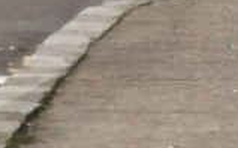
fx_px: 6551
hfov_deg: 2.1
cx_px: -293
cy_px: -305
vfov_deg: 1.3
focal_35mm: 1011
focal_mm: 7.48
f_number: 2.4
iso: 50
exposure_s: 1/787
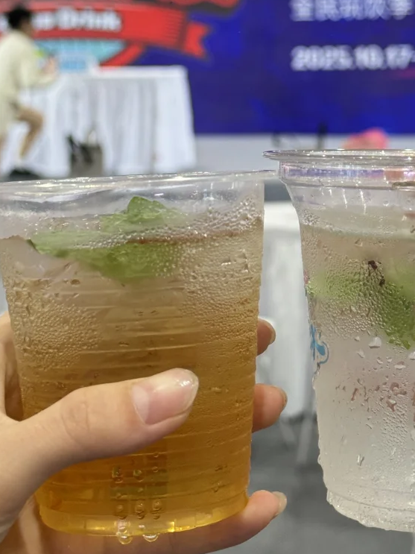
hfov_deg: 15.9
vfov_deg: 21.0
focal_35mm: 93
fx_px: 1487
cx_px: 264
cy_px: 156
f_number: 1.78
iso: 125
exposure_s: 1/50
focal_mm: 6.76
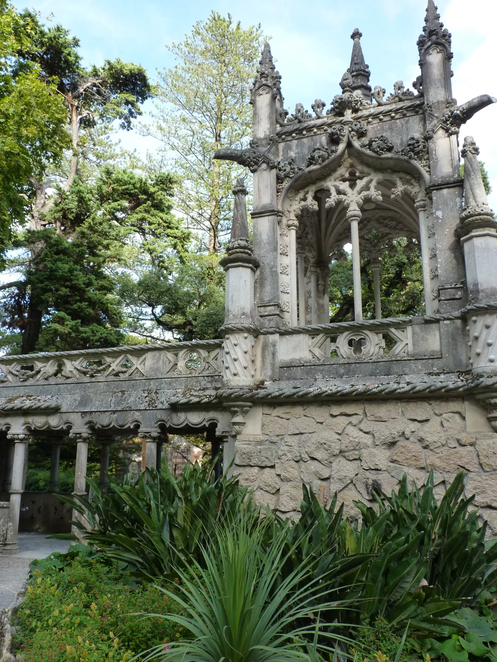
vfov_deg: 65.3
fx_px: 517
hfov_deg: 51.4
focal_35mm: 27
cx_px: 248
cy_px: 331
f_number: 4
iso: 125
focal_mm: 4.8
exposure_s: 1/125
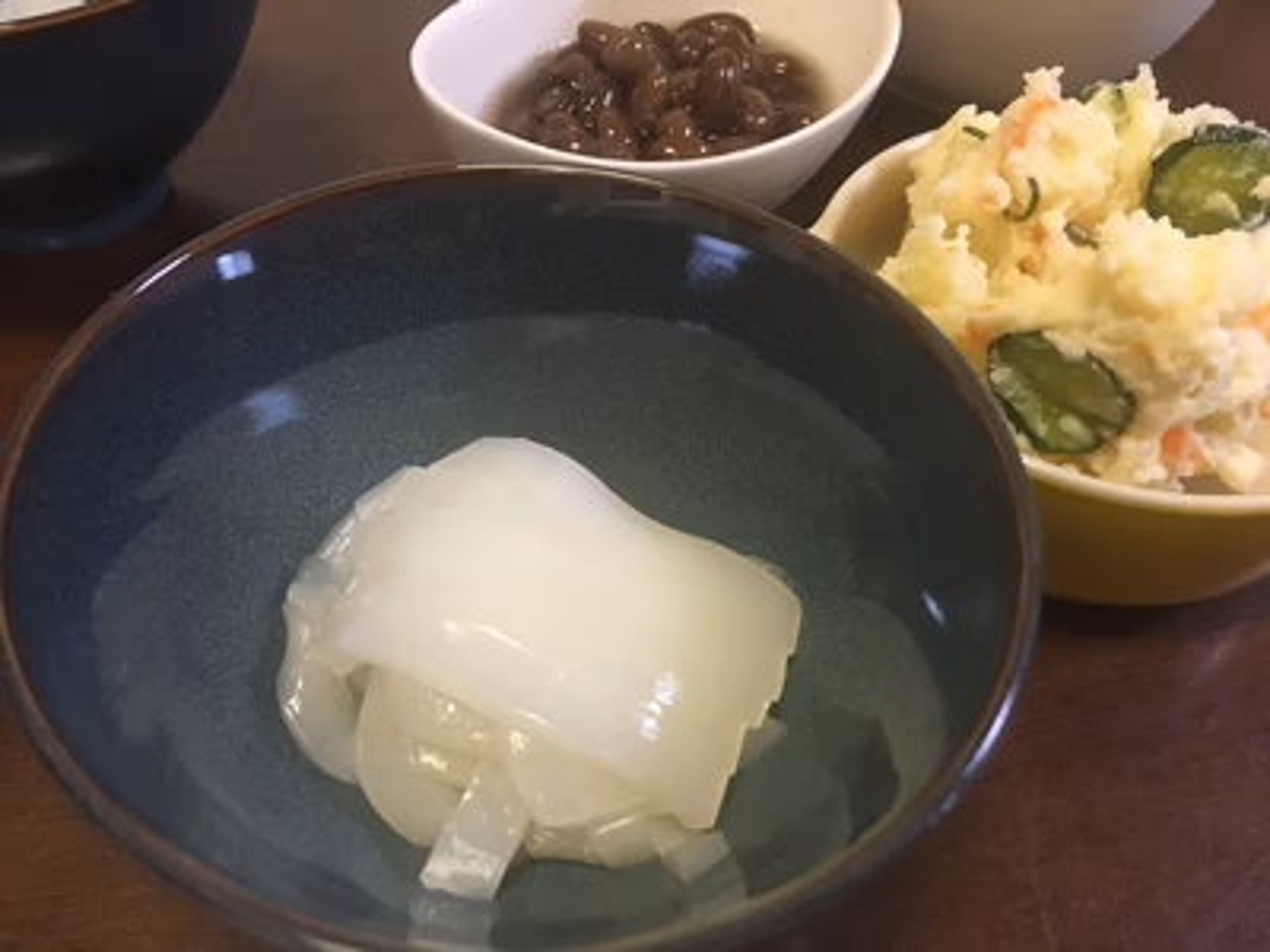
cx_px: 635
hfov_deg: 61.7
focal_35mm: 29
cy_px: 476
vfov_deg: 48.2
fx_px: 1064
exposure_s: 1/33
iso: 200
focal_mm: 4.15
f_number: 2.2
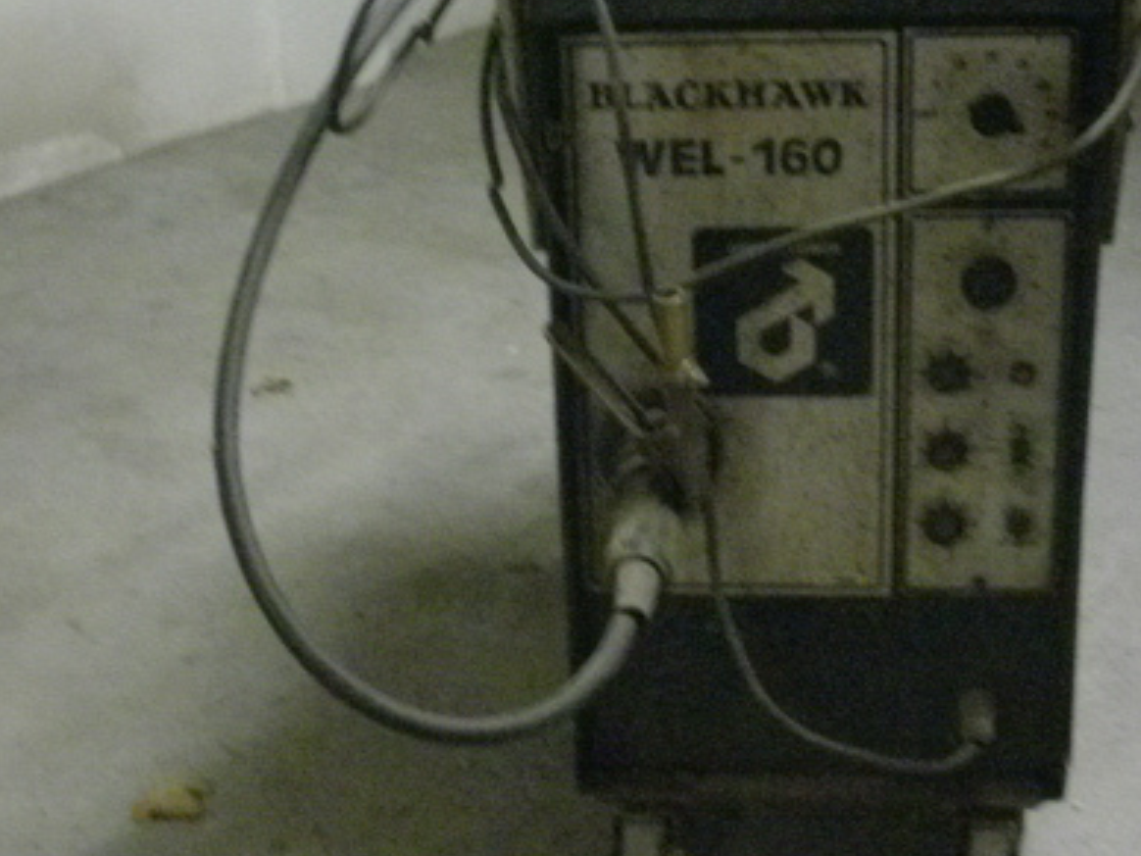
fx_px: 2011
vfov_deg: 23.9
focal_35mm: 61
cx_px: 603
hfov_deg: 31.7
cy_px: 259
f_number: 2.8
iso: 800
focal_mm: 6.2
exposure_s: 1/25
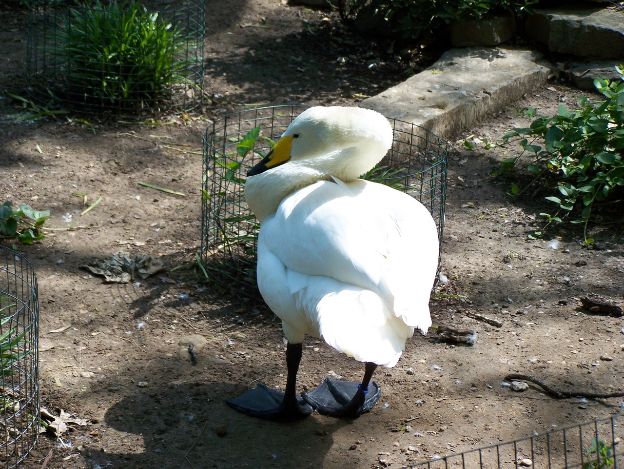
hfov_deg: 16.8
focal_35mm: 117
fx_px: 2110
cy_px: 234
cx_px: 312
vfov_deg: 12.7
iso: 80
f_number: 3.2
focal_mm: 19.4
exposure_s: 1/500
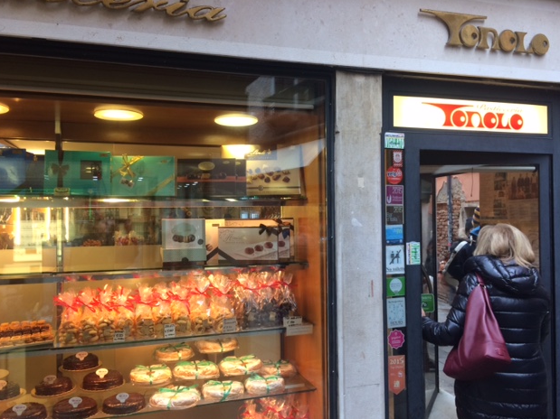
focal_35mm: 30
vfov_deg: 46.8
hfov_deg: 60.0
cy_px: 213
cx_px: 278
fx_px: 485
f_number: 2.2
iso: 40
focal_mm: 4.15
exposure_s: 1/33
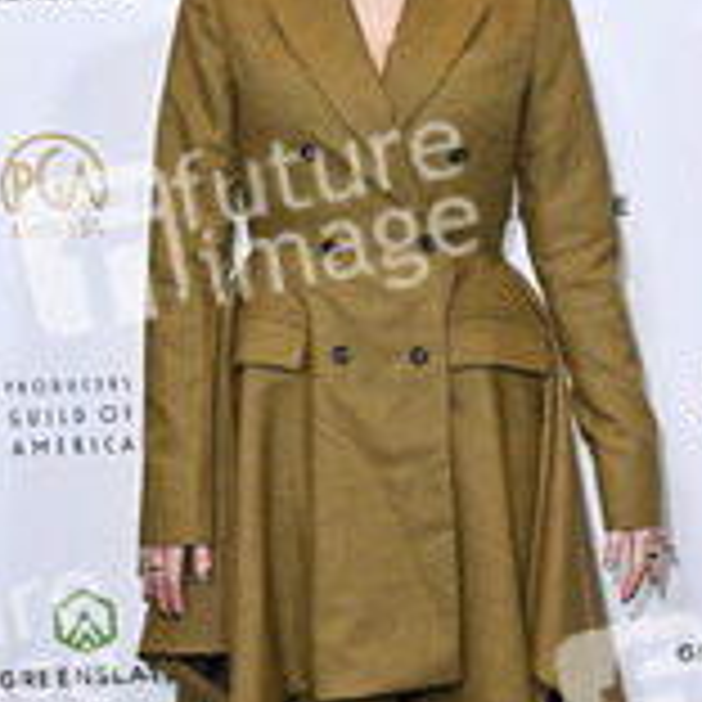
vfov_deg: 20.4
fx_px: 1950
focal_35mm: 85
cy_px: 454
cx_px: 378
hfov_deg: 20.4
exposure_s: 1/320
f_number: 5.6
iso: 2000
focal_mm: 39
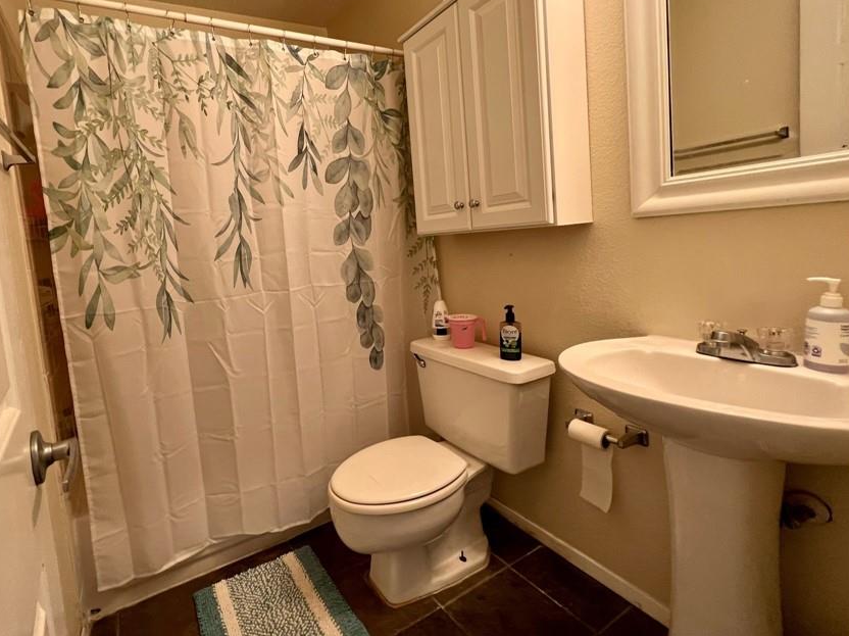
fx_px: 392
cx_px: 336
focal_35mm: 16
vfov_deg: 77.7
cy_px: 277
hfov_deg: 93.2
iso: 125
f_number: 1.8
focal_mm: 1.57
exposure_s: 1/60
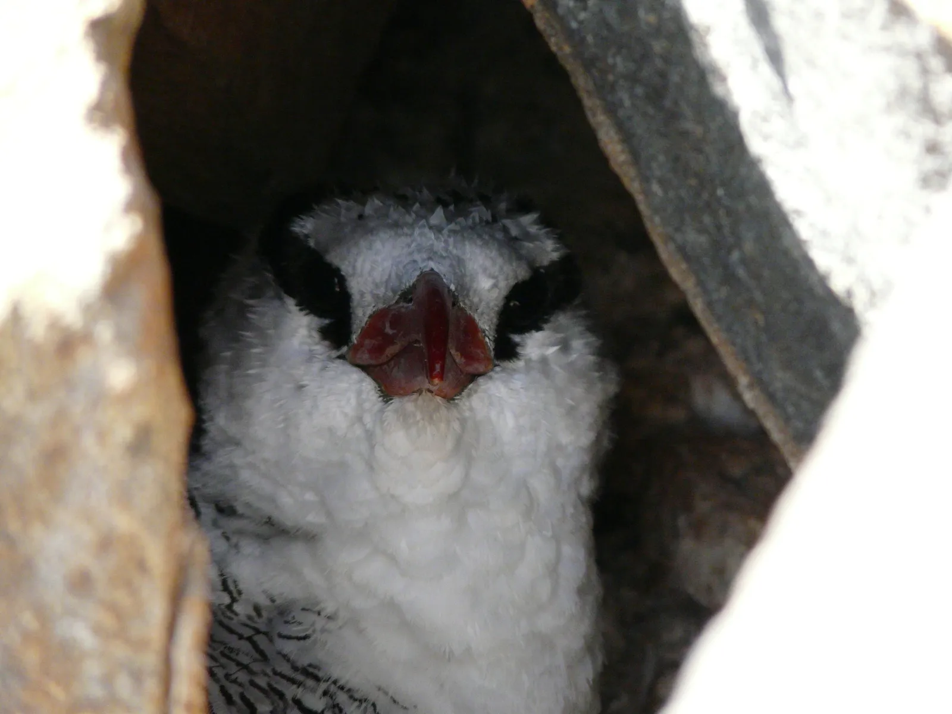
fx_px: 10946
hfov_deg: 5.0
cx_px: 476
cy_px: 357
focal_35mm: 398
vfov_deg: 3.7
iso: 320
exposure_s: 1/200
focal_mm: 65.3
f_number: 3.6
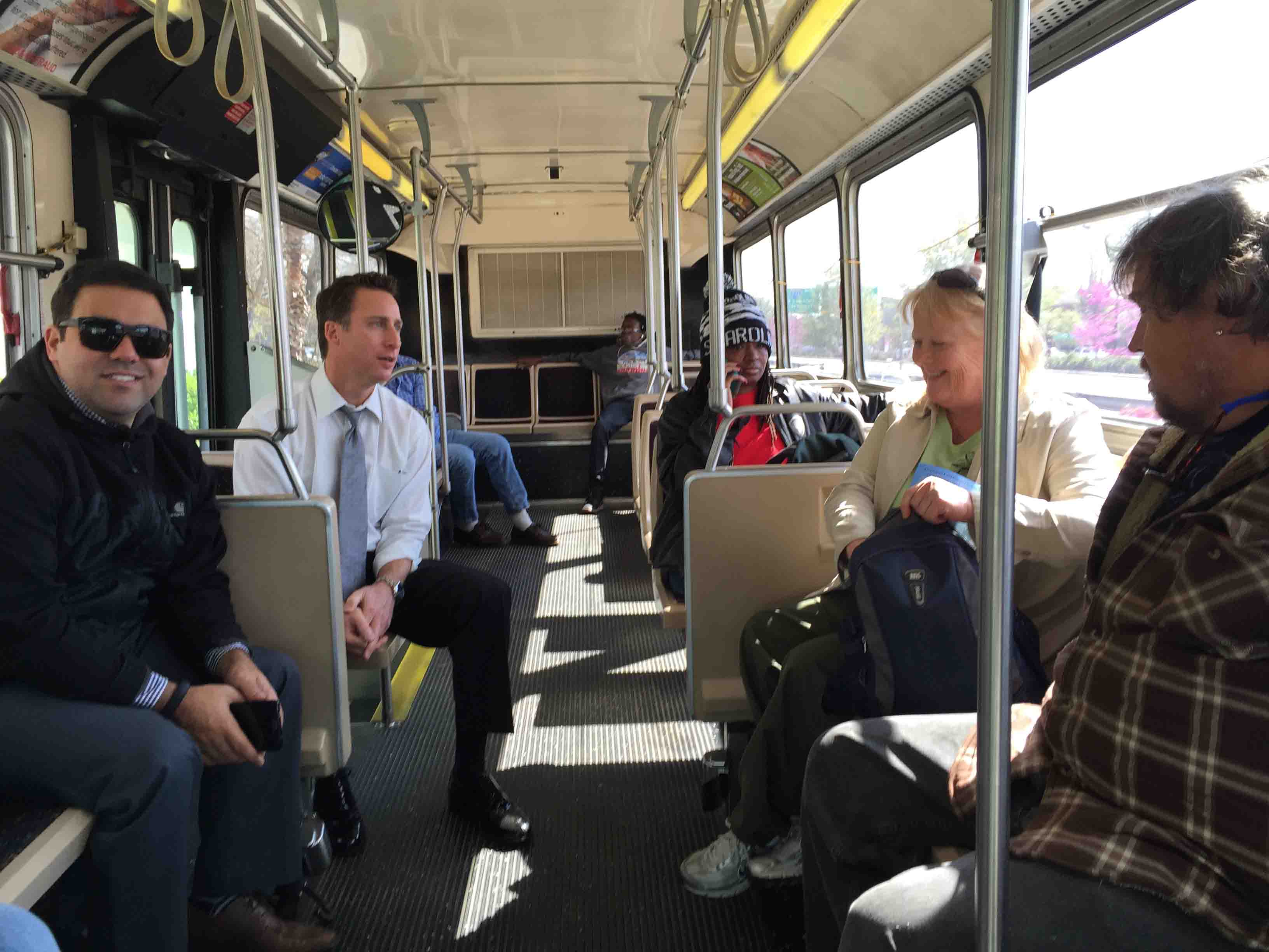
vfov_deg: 48.2
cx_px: 634
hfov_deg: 61.7
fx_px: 1063
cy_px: 476
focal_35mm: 29
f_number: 2.2
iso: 32
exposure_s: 1/120
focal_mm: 4.15
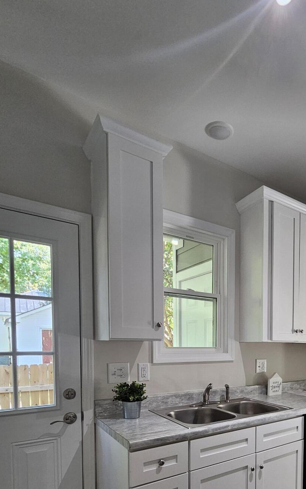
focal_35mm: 21
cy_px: 362
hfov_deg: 53.2
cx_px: 248
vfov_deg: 76.7
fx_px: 280
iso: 160
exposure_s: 1/60
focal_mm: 2.2
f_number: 2.2
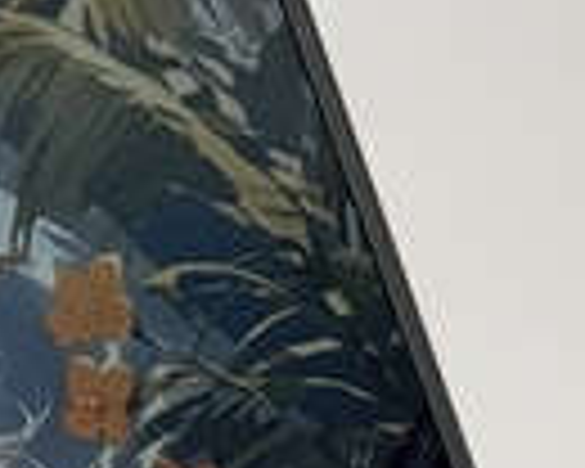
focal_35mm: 288
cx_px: 126
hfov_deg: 6.7
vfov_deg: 5.3
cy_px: 909
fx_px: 4986
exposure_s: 1/121
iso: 50
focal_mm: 6.76
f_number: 1.78
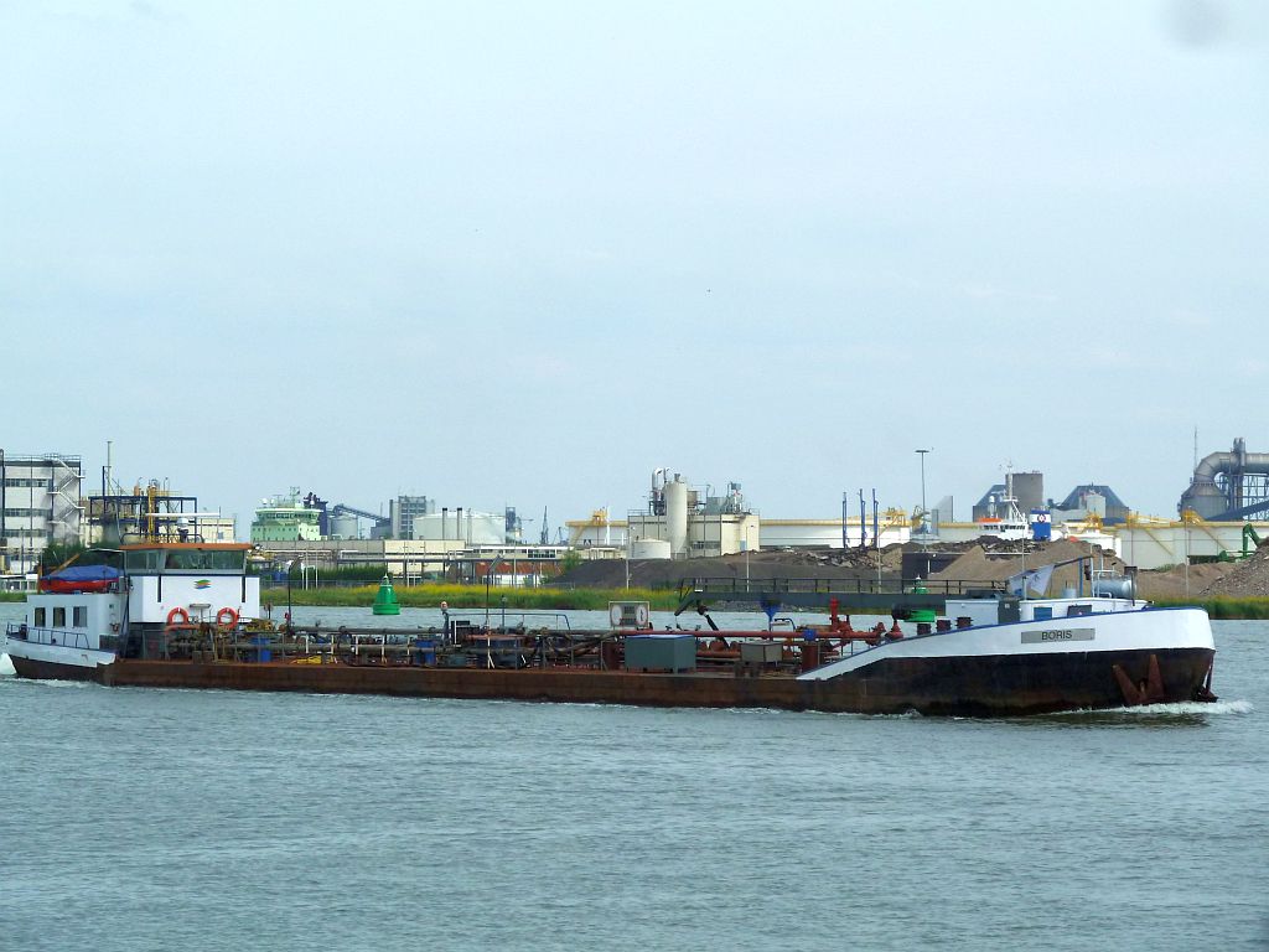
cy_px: 476
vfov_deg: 10.1
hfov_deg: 13.4
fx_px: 5389
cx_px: 634
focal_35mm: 147
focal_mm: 24.1
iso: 80
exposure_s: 1/500
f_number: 5.6
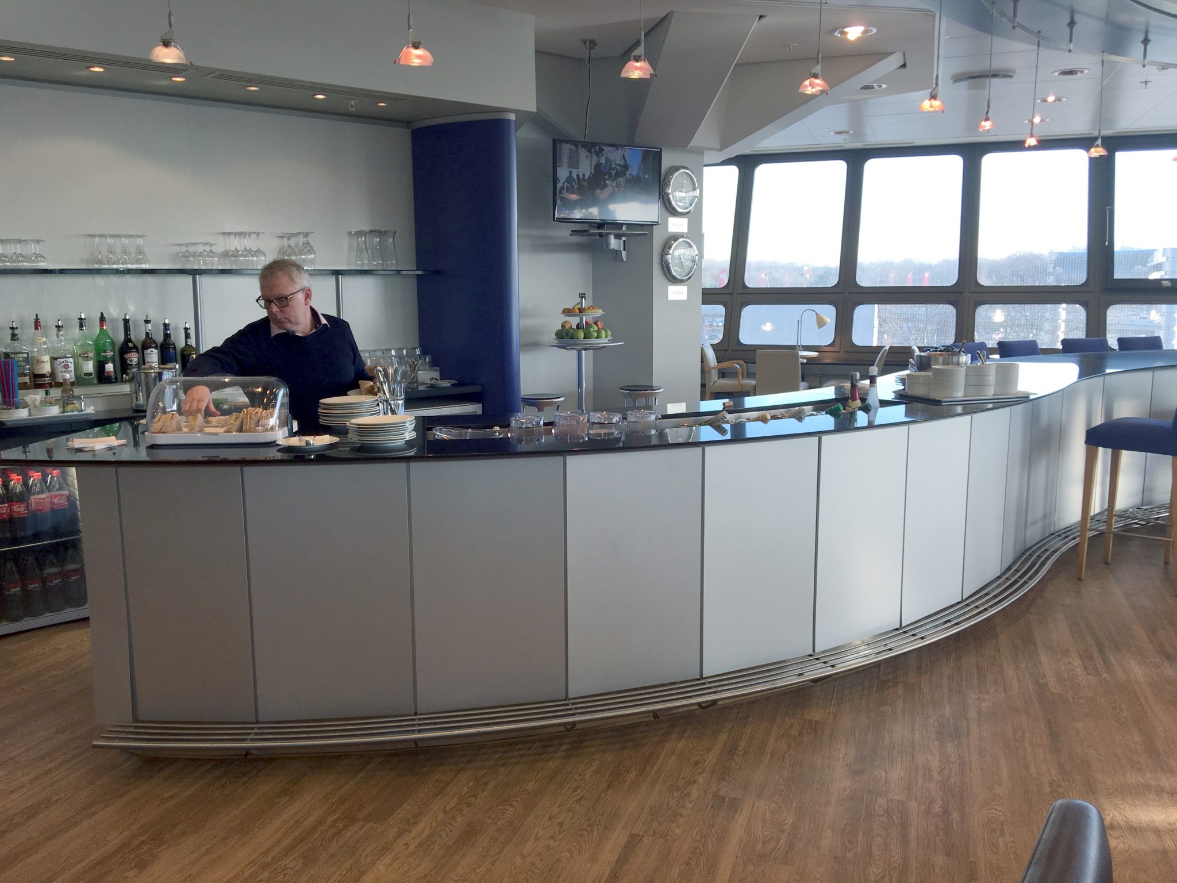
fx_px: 986
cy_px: 442
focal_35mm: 29
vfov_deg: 48.2
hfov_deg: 61.7
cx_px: 588
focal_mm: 4.15
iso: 25
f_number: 2.2
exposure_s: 1/156
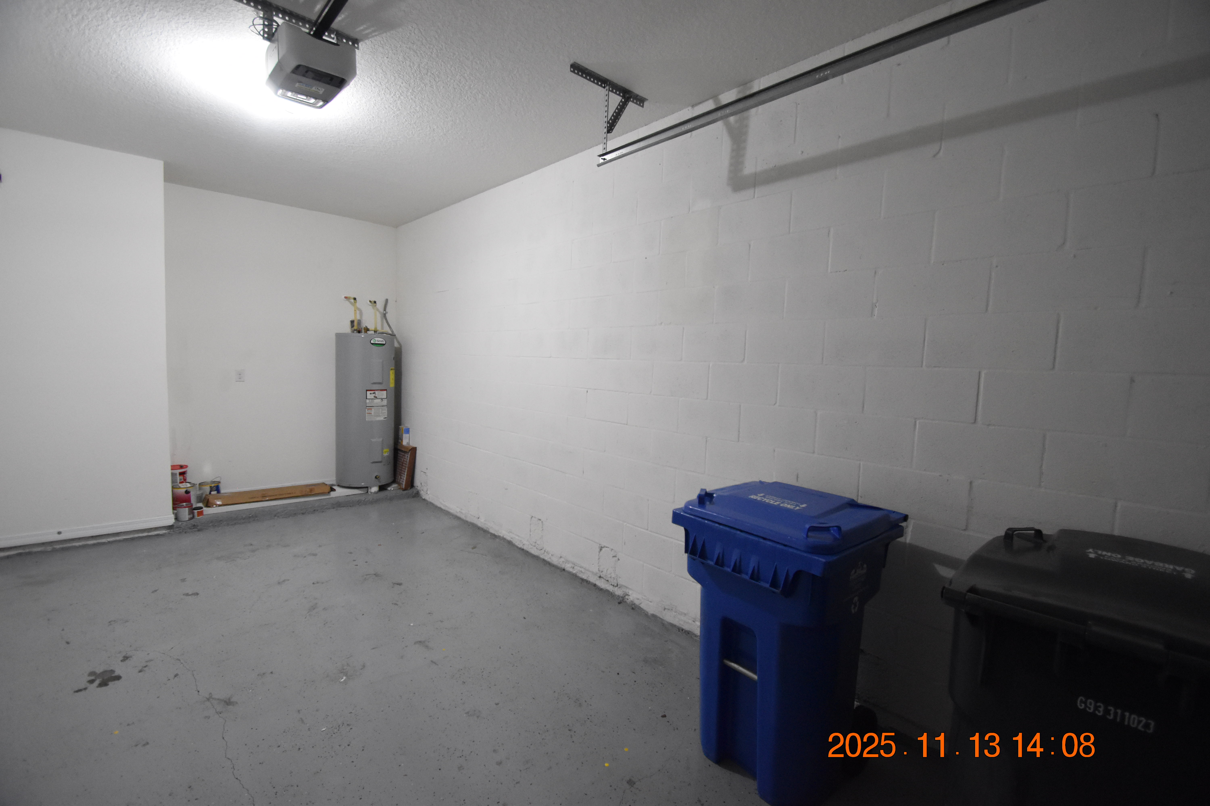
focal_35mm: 15
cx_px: 605
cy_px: 403
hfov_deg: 100.4
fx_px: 504
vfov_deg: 77.3
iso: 2500
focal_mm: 10
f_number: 3.5
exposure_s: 1/60
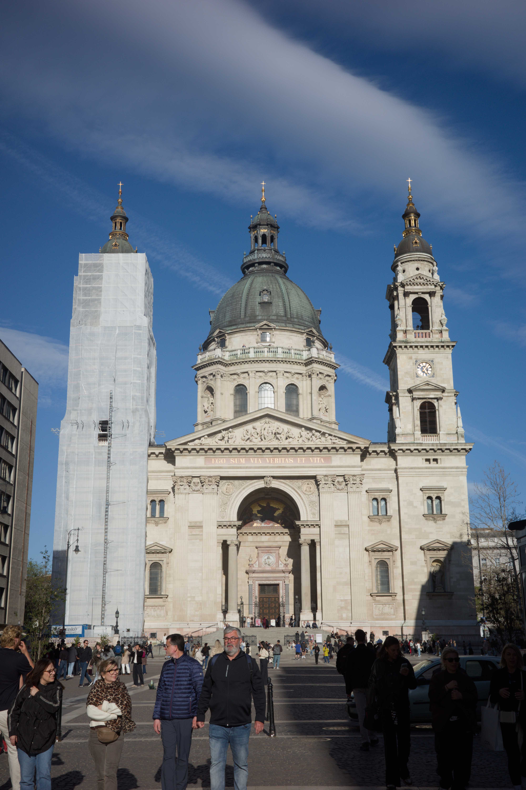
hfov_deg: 33.4
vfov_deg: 48.5
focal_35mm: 40
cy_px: 395
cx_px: 263
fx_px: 877
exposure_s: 1/400
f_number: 9
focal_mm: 26
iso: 100
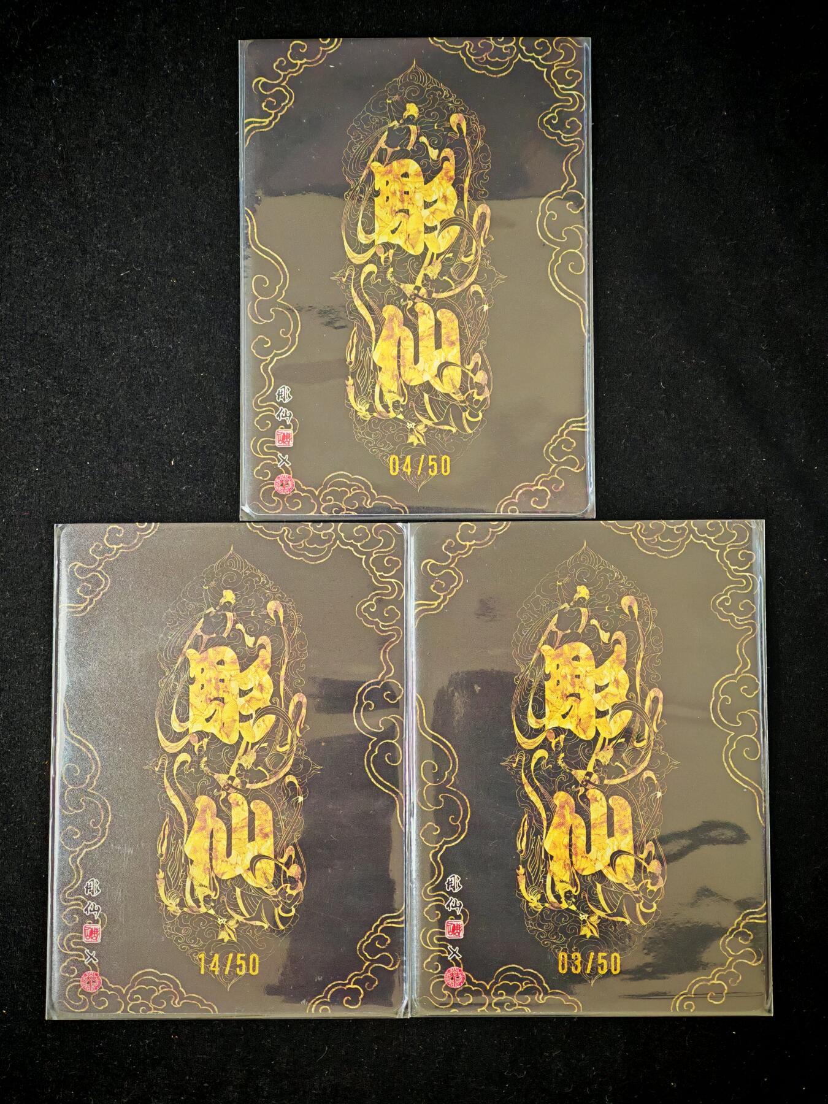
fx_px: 2296
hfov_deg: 20.4
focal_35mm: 72
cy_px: 552
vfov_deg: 27.0
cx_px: 414
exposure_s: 1/33
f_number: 2.4
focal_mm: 8.67
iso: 400
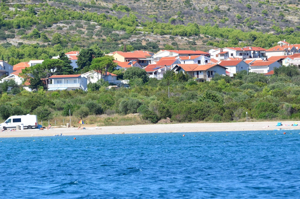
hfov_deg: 6.6
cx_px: 150
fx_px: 2619
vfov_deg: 4.3
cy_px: 100
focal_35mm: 315
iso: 2000
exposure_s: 1/8000
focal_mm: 210
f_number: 6.3
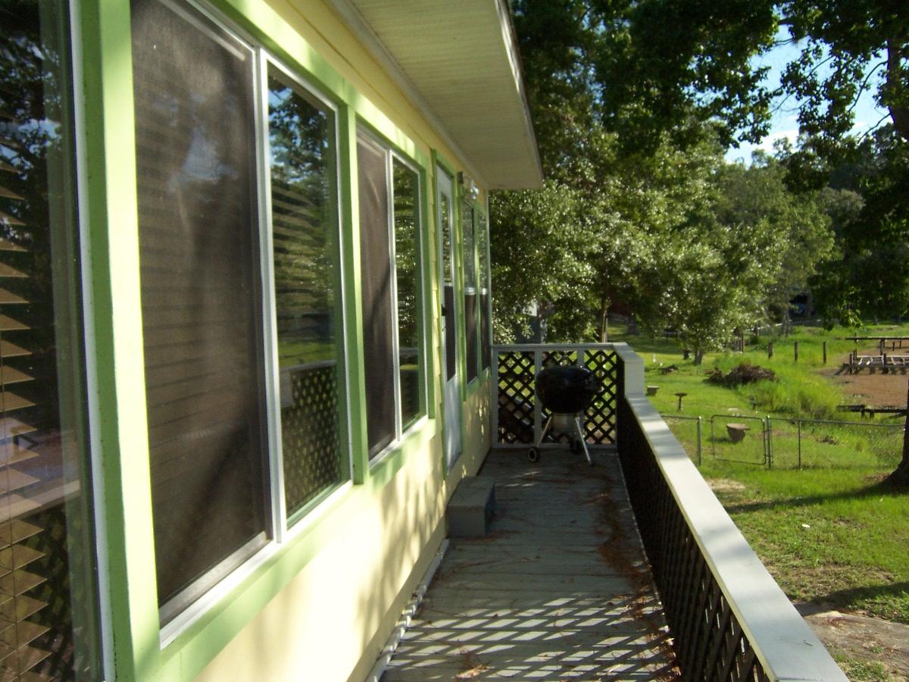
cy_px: 341
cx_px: 454
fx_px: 867
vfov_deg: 42.9
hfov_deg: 55.4
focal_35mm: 33
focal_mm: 5.5
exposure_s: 1/500
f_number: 4
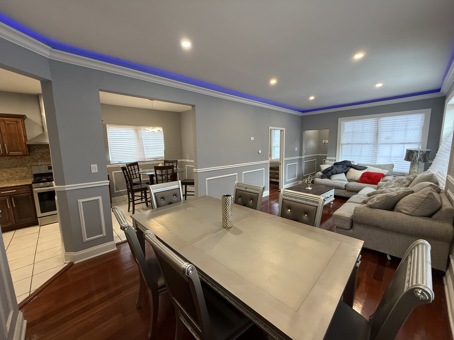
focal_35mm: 14
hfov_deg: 102.1
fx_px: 184
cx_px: 227
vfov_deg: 85.7
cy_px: 170
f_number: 2.2
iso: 320
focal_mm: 2.22
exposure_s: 1/120
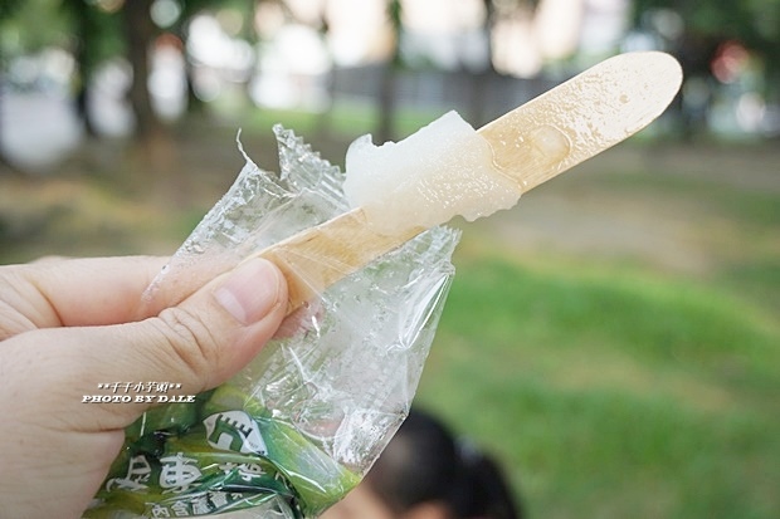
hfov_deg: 53.1
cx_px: 390
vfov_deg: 36.9
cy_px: 260
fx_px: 780
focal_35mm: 36
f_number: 4.5
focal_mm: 24
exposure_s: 1/160
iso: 200
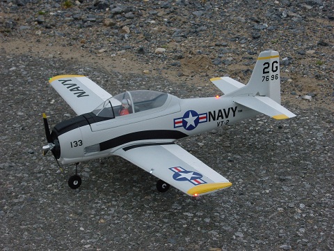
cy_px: 126
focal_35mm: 102
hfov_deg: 19.3
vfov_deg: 14.5
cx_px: 167
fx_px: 984
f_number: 5.2
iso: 200
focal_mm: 21.9
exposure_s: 1/50
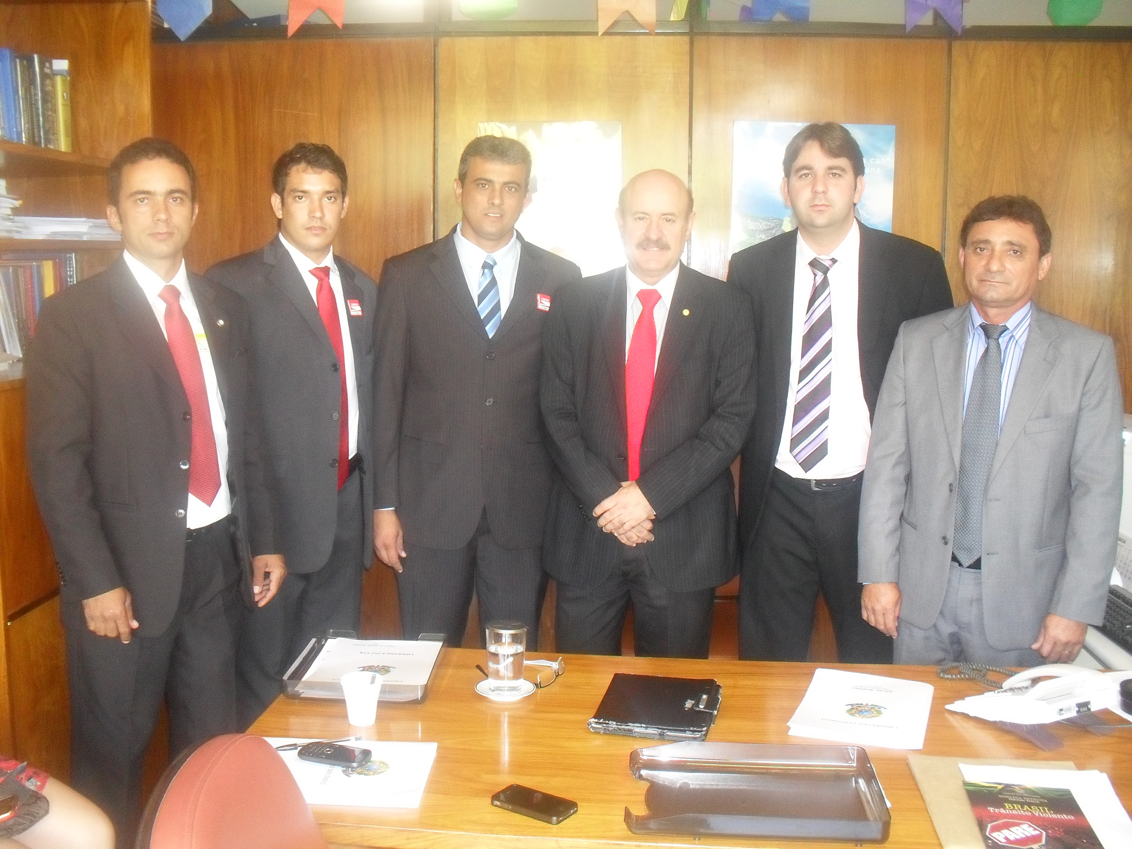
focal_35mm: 35
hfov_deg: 52.6
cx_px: 566
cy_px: 424
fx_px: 1145
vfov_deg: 40.7
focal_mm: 6.3
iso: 320
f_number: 3.2
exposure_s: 1/45
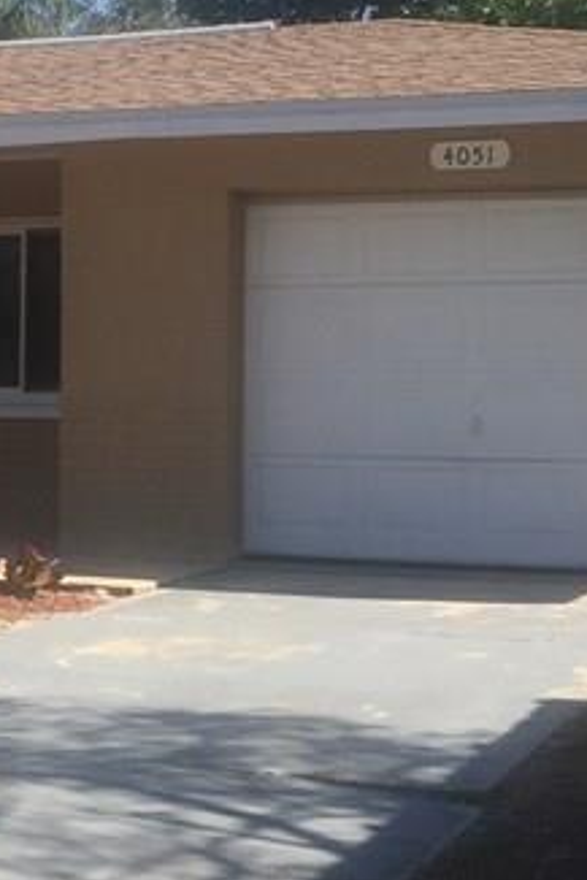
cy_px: 425
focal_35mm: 95
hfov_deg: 13.9
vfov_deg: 21.4
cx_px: -162
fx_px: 2321
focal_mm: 4.15
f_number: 2.2
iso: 32
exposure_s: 1/1319
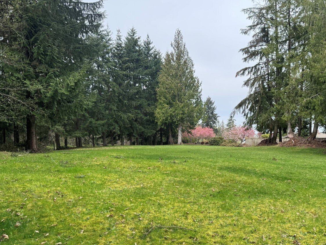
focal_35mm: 34
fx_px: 320
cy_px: 147
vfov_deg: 41.6
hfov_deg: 53.2
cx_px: 209
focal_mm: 6.76
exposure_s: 1/1112
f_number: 1.78
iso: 80
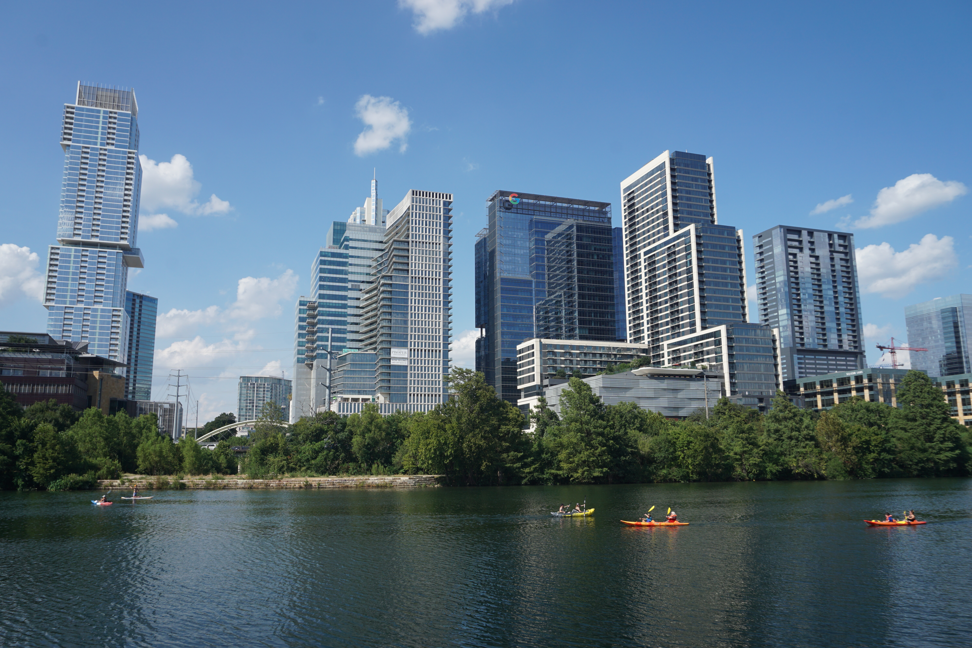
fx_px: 769
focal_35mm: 28
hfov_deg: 64.6
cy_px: 324
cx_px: 486
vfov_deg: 45.7
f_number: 9
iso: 100
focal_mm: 19
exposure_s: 1/200
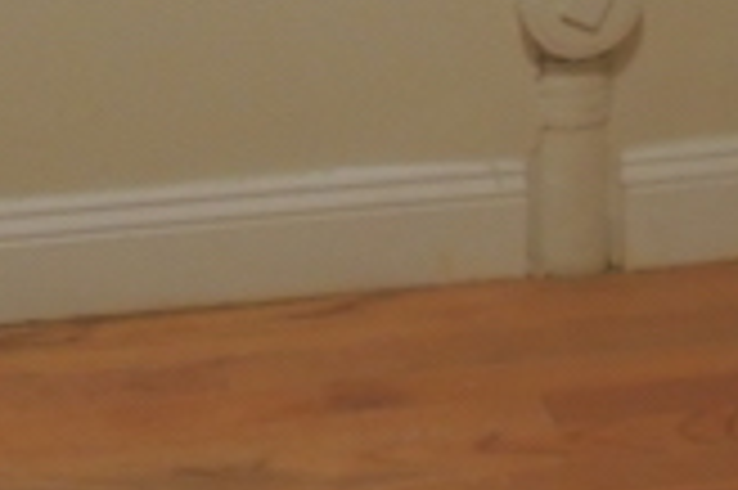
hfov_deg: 16.7
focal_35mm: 122
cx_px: 194
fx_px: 2498
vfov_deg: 9.9
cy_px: -679
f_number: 2.8
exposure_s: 1/30
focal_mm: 4.3
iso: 200
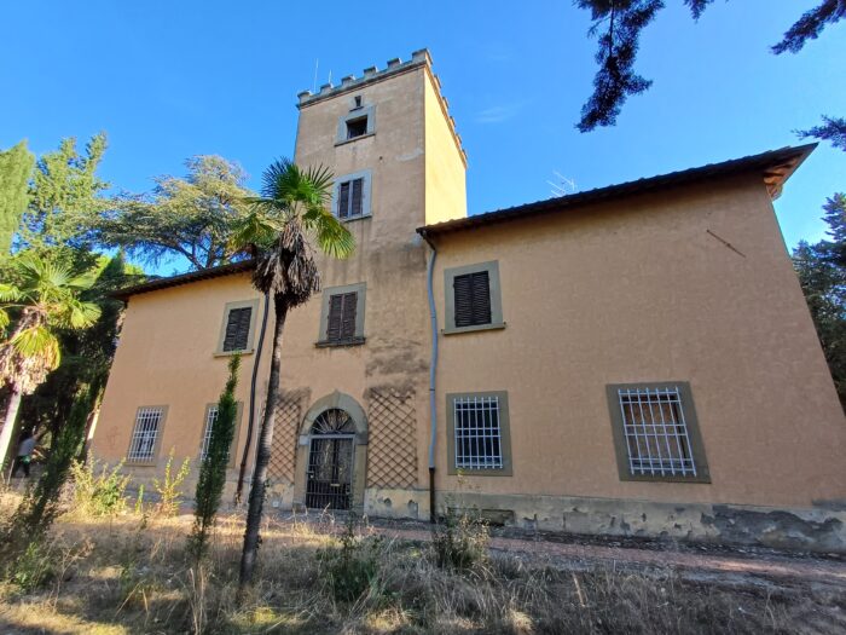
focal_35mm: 16
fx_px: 391
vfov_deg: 78.1
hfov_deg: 94.5
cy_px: 318
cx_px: 423
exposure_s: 1/305
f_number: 2.2
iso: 40
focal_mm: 1.64
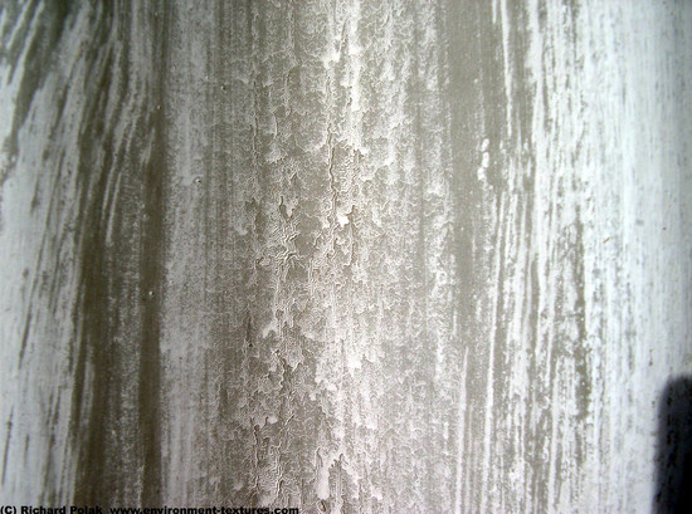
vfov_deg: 38.5
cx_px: 346
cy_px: 257
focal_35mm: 37
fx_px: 737
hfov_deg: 50.3
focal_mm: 7.6
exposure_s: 1/1250
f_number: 5
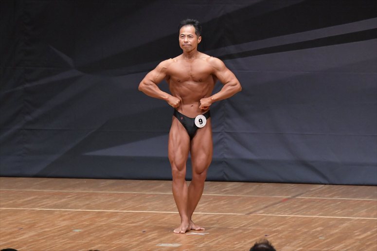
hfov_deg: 7.2
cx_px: 188
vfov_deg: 4.8
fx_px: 2983
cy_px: 126
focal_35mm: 285
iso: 6400
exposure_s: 1/400
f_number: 5.6
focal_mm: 190
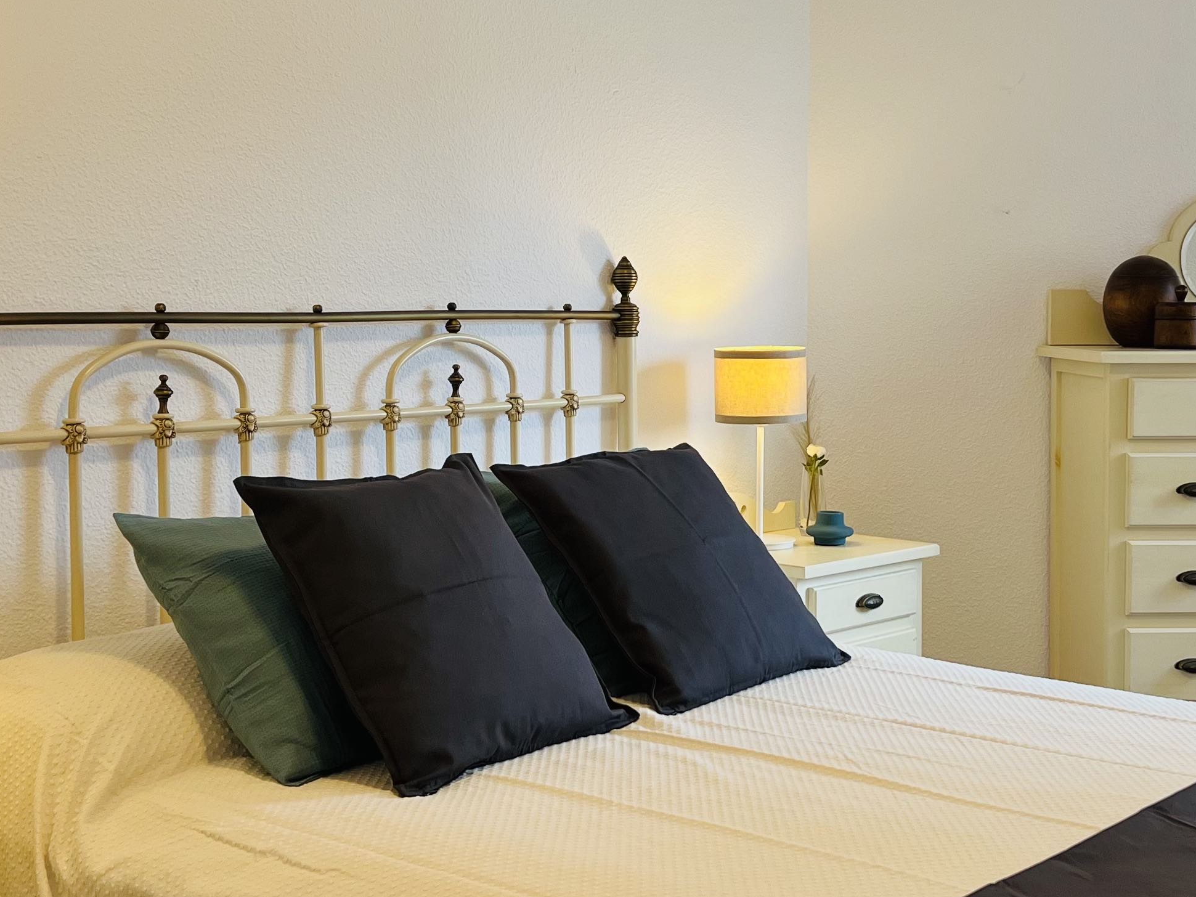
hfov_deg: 35.5
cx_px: 696
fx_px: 1866
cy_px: 383
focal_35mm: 54
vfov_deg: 27.0
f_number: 1.5
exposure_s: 1/100
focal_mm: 5.7
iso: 80
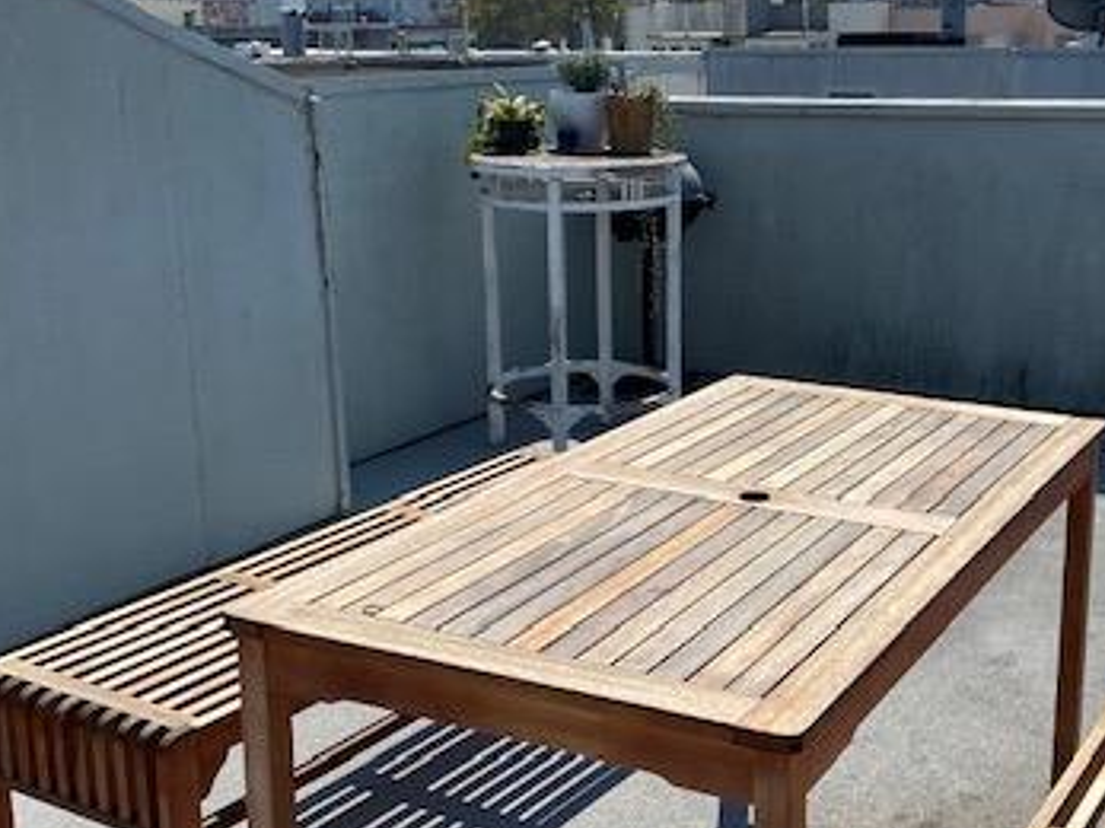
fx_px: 1532
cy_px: 369
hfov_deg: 39.1
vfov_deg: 30.2
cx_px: 748
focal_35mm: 48
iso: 32
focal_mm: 4.25
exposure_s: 1/4608
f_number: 1.8
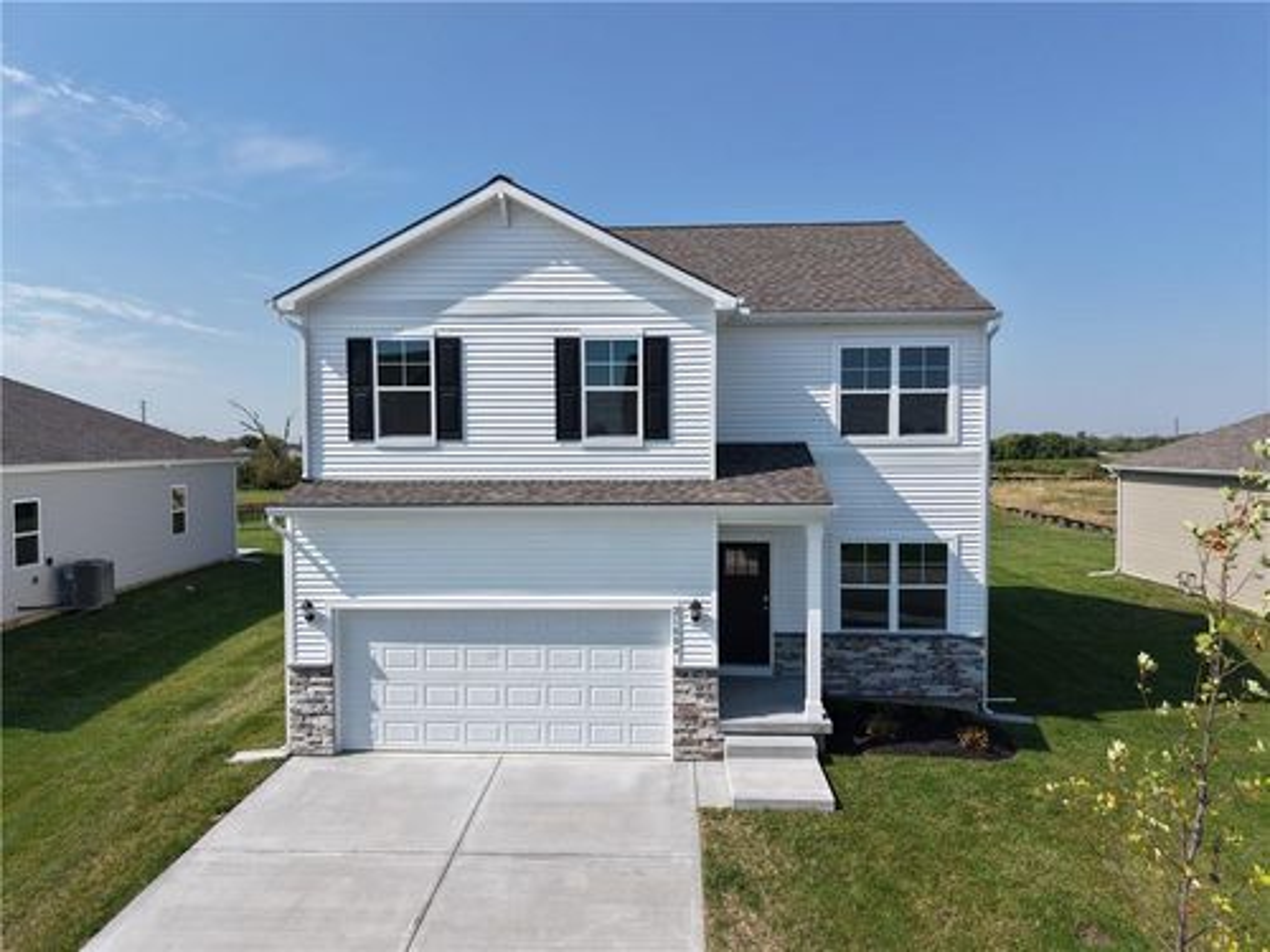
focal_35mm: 24
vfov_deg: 56.8
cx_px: 635
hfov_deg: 71.6
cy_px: 476
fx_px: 881
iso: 100
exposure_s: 1/3200
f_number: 1.8
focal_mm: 8.67
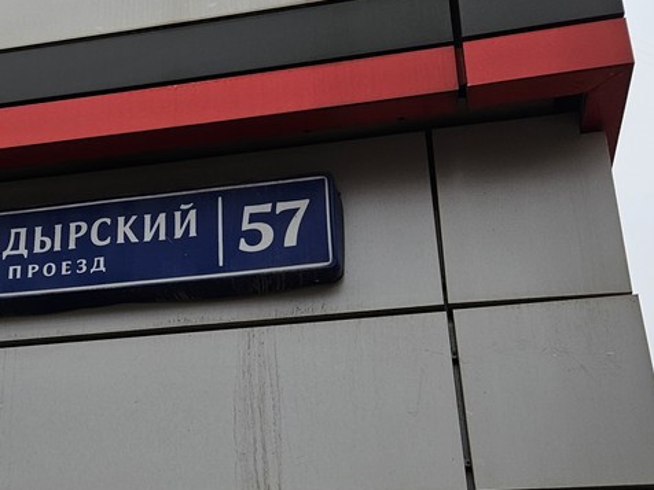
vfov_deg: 25.0
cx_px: 121
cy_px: 347
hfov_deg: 32.2
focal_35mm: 58
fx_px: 1096
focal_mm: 5.4
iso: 80
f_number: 1.8
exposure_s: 1/359
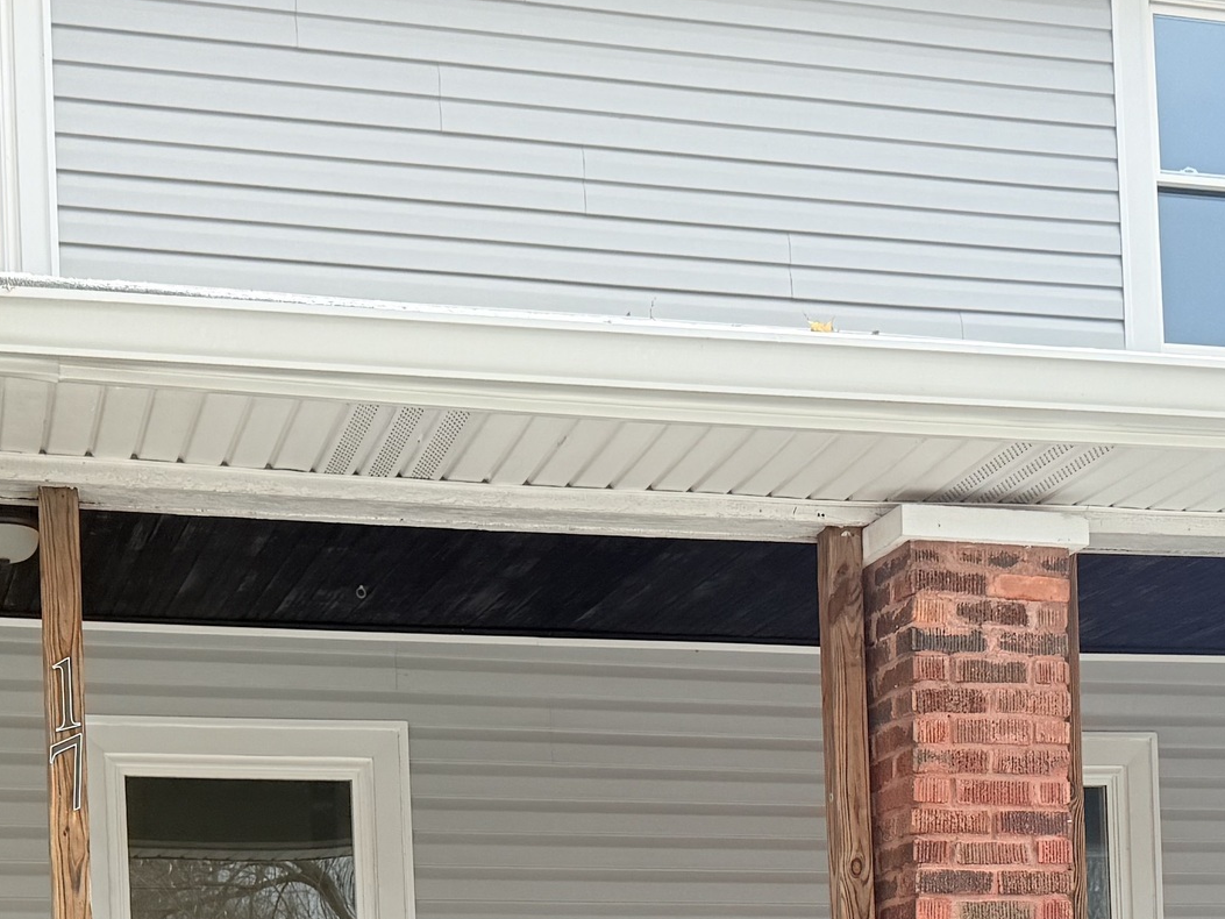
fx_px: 2477
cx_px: 513
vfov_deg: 19.4
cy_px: 1197
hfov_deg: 27.7
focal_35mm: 70
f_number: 1.78
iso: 80
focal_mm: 6.76
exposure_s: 1/1522
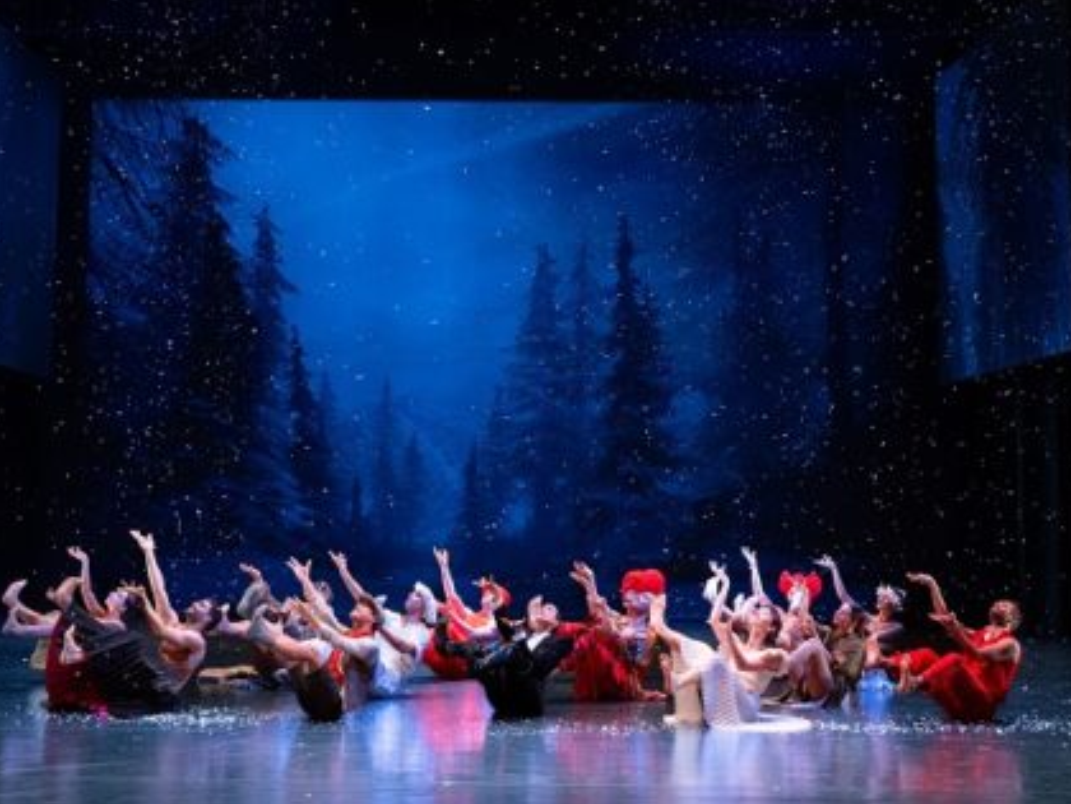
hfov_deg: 34.9
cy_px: 406
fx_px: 1702
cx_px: 474
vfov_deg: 26.6
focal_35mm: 55
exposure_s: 1/250
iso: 2000
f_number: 3.5
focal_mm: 50
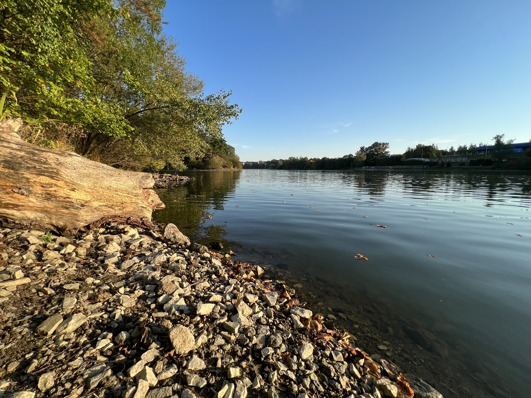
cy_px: 199
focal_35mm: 13
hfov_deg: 106.2
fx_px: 199
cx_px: 266
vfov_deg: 89.9
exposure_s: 1/447
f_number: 1.8
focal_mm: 1.57
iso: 32
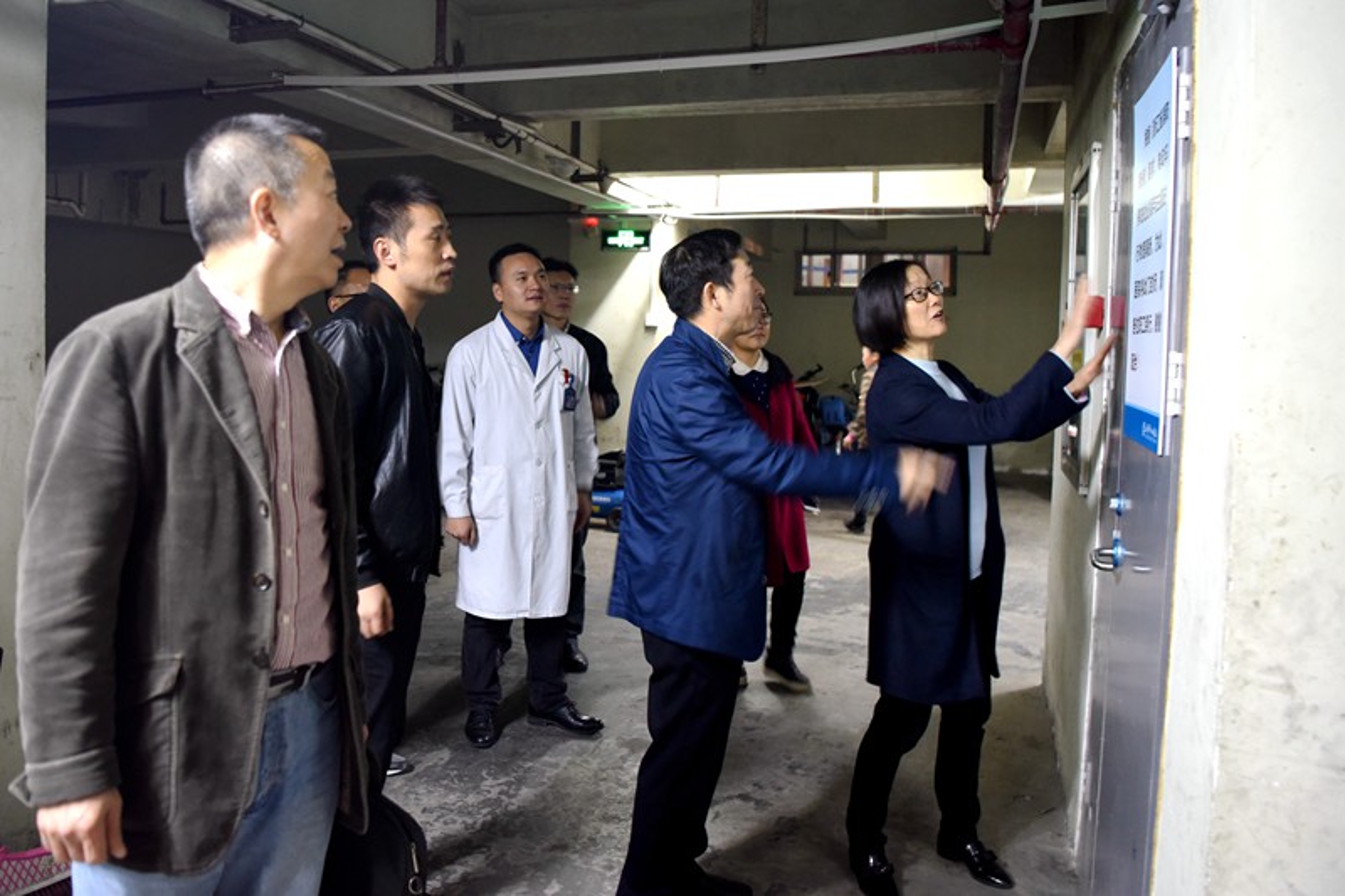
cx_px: 672
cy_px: 448
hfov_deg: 73.8
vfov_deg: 53.1
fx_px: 896
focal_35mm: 24
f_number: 2.8
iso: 1600
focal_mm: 24
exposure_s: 1/15
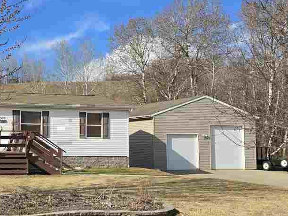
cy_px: 119
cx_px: 16
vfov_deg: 30.3
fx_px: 399
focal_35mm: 48
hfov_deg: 36.5
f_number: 1.7
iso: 12
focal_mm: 6.3
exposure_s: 1/934
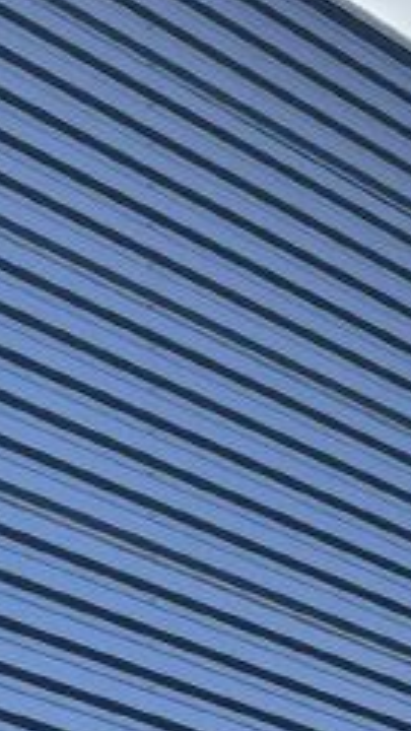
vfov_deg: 13.4
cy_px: 1090
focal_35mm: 151
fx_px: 2926
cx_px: 752
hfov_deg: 7.8
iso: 32
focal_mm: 4.2
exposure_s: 1/1531
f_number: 1.6
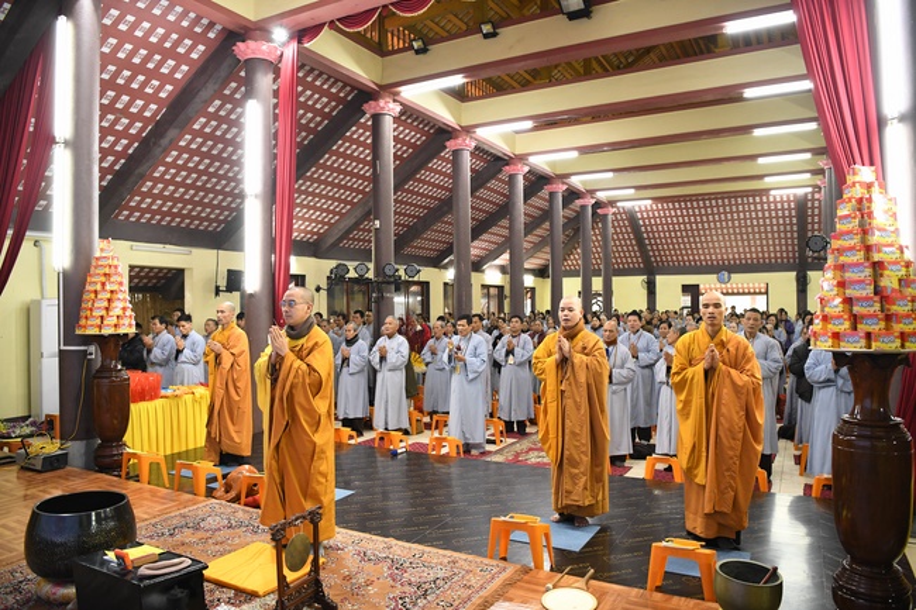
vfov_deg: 53.1
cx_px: 458
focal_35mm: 24
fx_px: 610
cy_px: 305
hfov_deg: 73.8
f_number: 2.8
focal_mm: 24
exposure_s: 1/160
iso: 3200
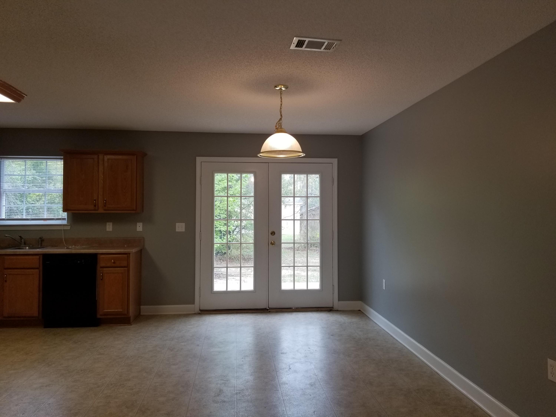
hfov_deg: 67.3
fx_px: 418
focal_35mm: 26
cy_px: 208
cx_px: 278
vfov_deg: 53.1
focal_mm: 4.25
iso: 80
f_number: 1.7
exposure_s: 1/120
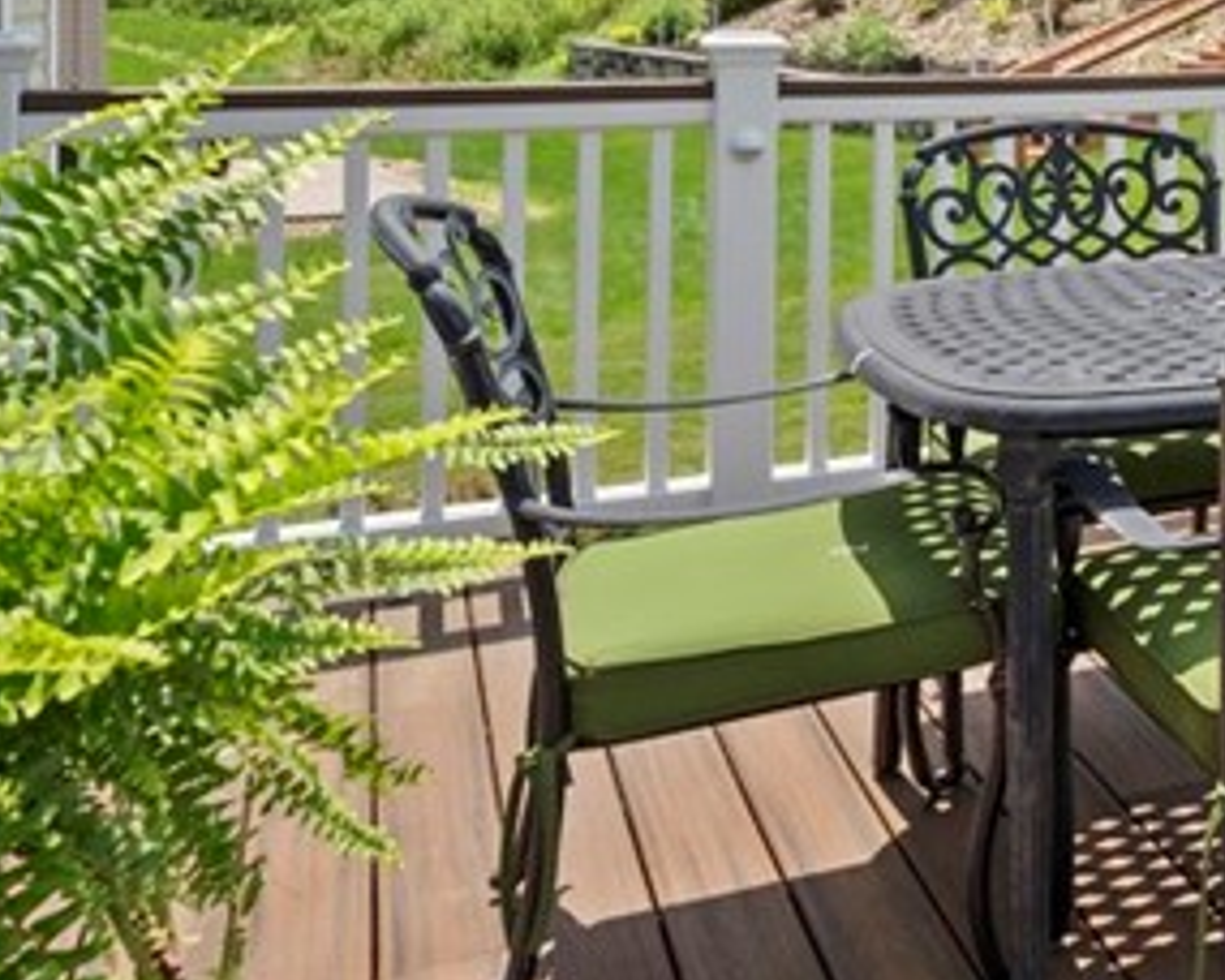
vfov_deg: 27.9
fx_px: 1813
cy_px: -69
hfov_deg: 29.3
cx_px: 1635
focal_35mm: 50
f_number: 8
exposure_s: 1/400
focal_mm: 14
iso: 400
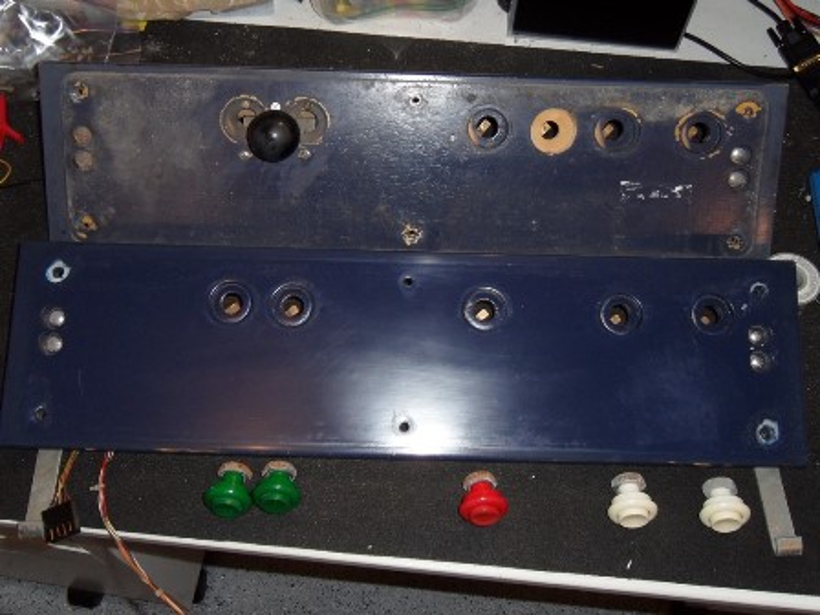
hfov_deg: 54.0
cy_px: 308
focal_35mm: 34
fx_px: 805
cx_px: 410
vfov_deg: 41.8
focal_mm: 6
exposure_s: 1/45
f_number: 3.6
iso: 200
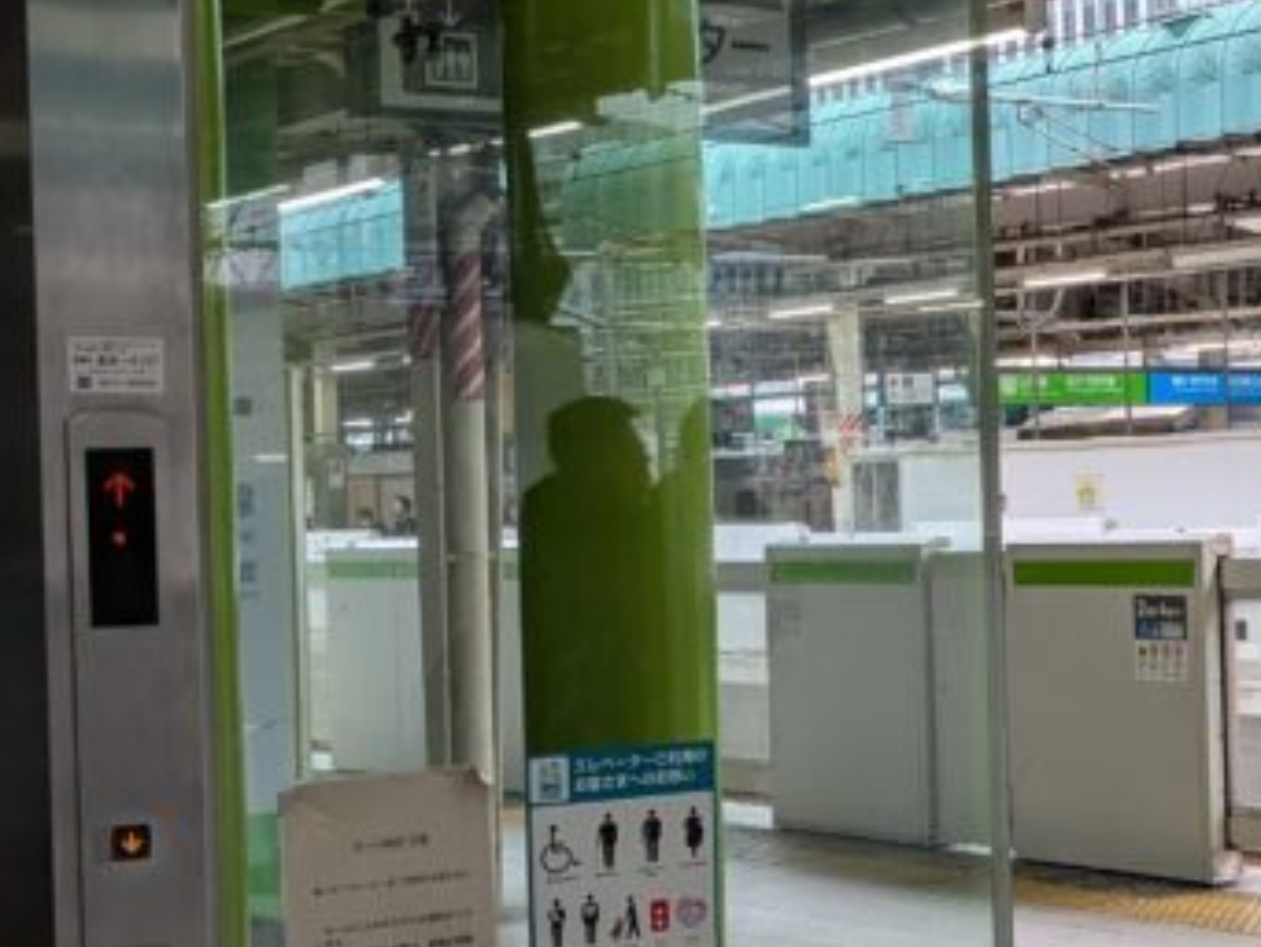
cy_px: 492
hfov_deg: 23.3
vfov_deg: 18.2
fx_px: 2952
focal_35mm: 81
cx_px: 1194
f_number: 1.73
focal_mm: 4.38
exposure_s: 1/263
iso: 48
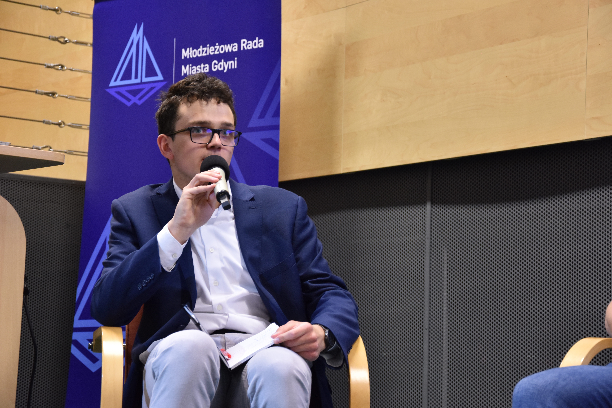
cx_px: 306
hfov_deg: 20.6
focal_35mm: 99
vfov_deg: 13.8
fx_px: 1683
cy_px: 204
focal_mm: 66
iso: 1000
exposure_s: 1/25
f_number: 5.3
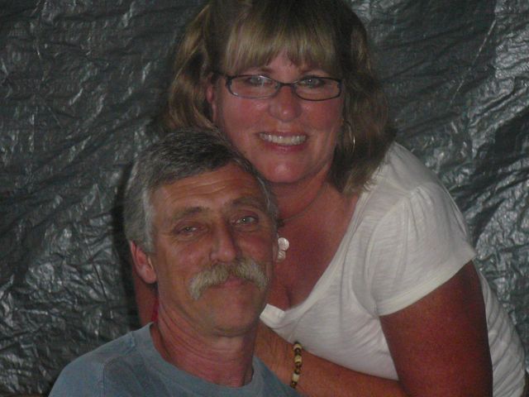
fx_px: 2460
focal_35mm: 161
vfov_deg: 9.2
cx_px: 264
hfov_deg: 12.3
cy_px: 198
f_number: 4
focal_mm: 23.9
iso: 400
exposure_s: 1/30
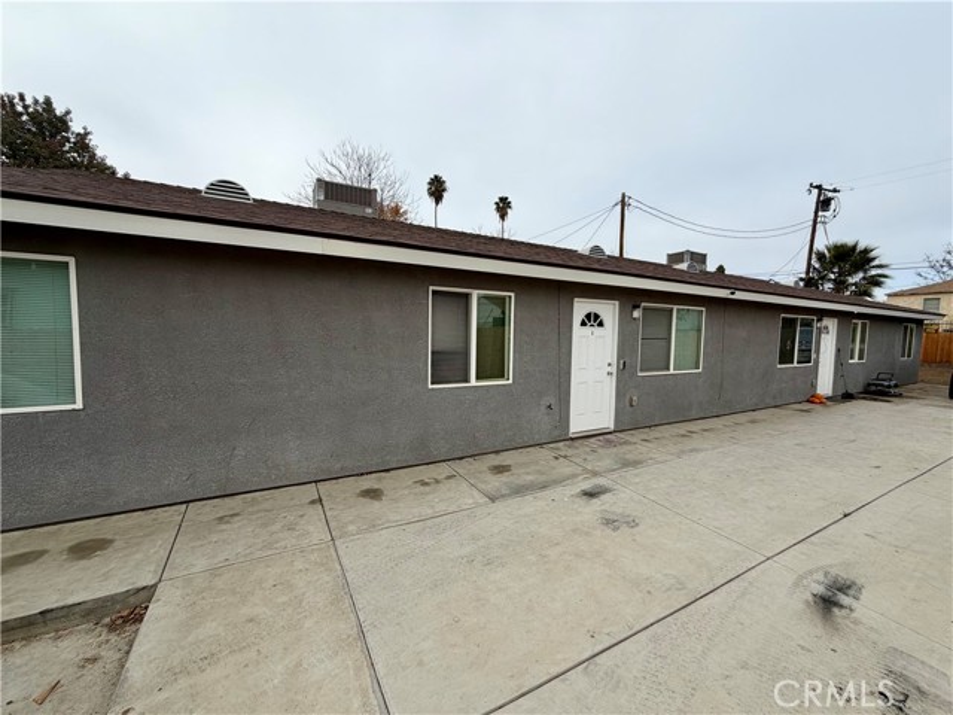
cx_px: 476
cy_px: 358
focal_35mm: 14
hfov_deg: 102.1
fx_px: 385
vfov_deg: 85.7
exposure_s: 1/770
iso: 25
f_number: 2.2
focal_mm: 2.22
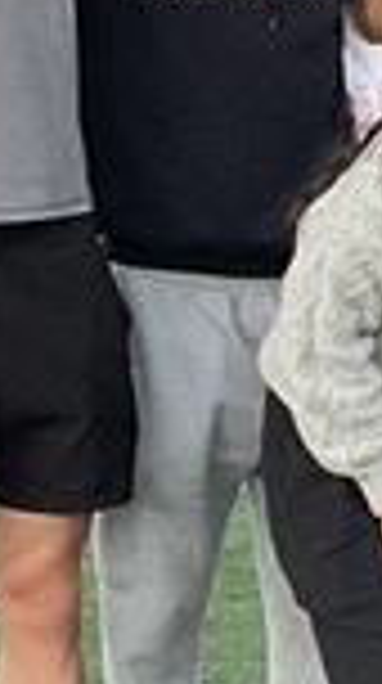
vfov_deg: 10.1
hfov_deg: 5.6
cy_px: 230
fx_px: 3853
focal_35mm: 213
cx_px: 764
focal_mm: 3
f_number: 1.8
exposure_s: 1/60
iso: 80
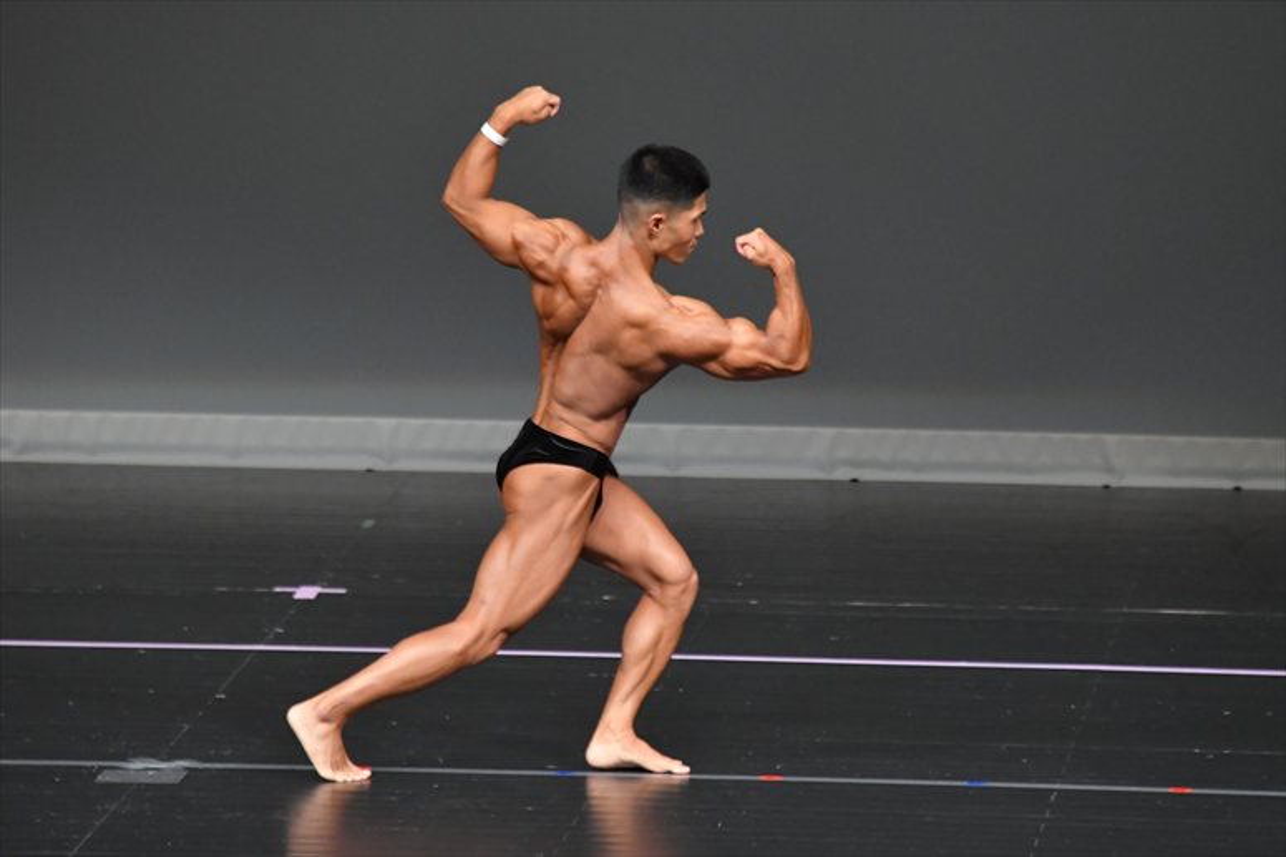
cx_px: 643
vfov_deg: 3.7
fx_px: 13389
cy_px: 428
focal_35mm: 375
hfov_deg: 5.5
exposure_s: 1/400
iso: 4000
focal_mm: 250
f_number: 5.6
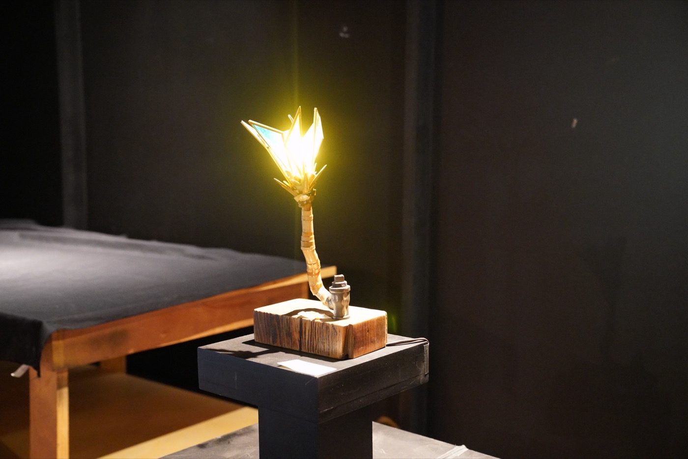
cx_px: 344
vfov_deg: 28.7
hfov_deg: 41.9
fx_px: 898
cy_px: 230
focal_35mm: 47
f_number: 3.2
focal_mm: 47
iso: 12800
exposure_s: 1/60
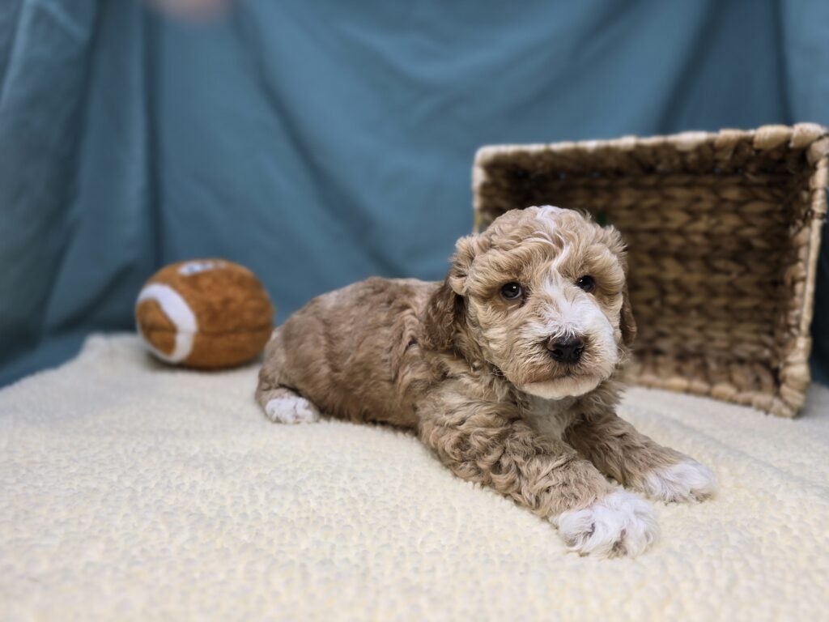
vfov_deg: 58.9
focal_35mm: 23
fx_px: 551
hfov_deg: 73.9
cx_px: 414
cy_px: 311
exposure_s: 1/120
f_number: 1.7
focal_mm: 6.3
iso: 40
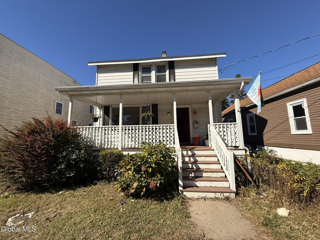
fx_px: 129
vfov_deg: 85.7
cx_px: 160
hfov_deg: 102.1
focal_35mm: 14
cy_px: 120
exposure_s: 1/2976
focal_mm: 2.22
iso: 50
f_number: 2.2
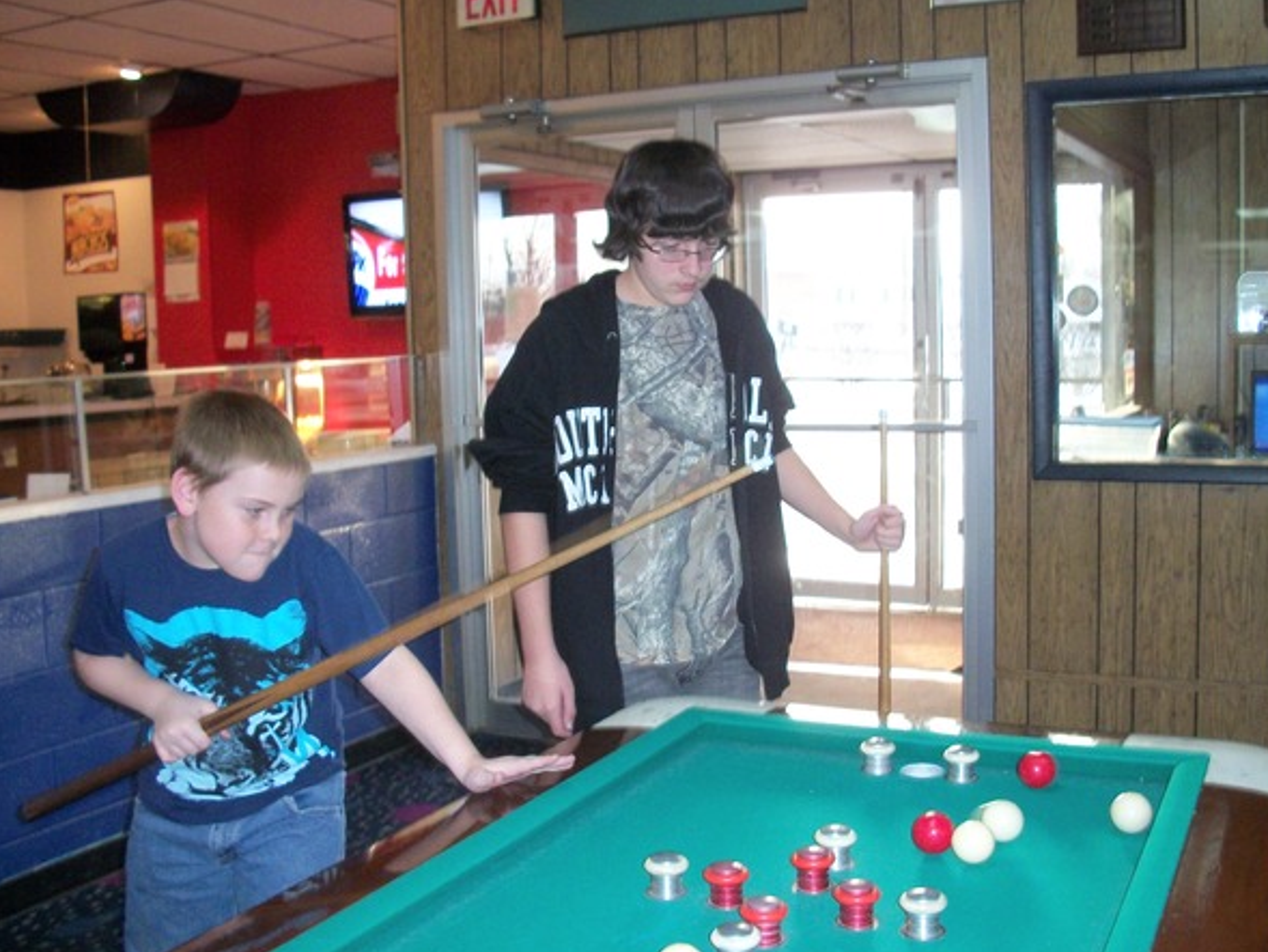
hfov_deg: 48.9
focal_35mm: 38
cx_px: 672
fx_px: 1392
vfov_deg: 37.7
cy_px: 478
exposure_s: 1/30
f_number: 3.1
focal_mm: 6.3
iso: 250
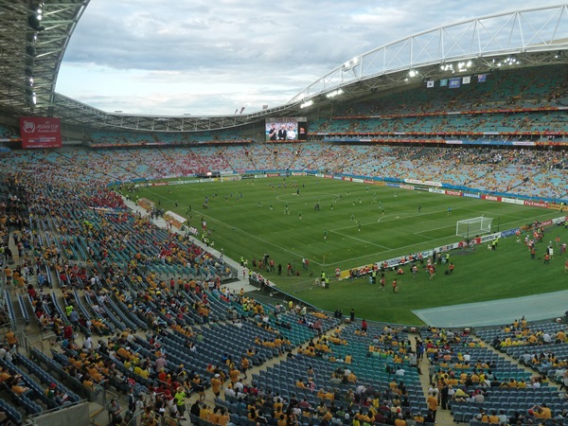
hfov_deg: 69.4
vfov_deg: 54.9
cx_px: 284
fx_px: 410
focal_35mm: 25
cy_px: 213
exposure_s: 1/100
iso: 125
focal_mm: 4.1
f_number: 3.5
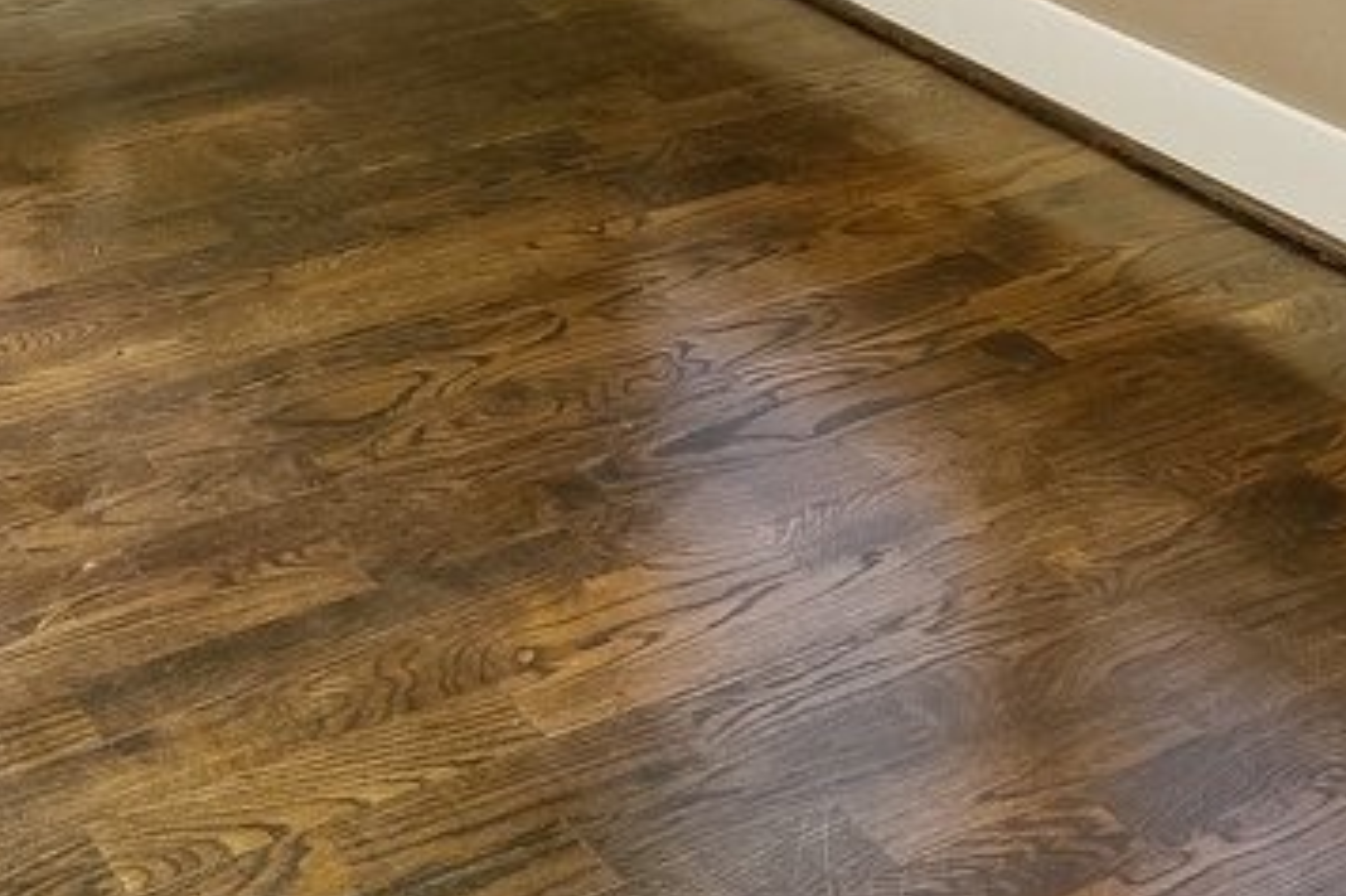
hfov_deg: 28.9
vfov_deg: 15.2
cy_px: -989
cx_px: 389
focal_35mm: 69
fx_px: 2579
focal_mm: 12
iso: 640
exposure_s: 1.3
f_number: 8
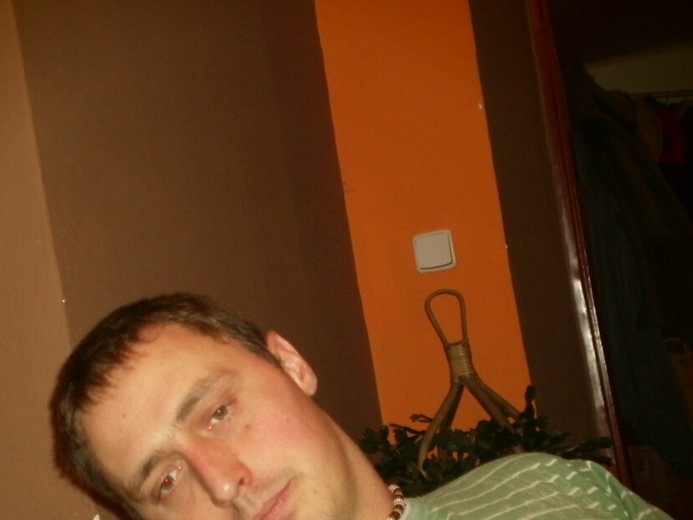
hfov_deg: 23.0
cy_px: 344
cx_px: 268
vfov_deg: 17.3
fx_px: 1702
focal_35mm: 85
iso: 320
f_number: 4.2
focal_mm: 10.3
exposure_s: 1/40
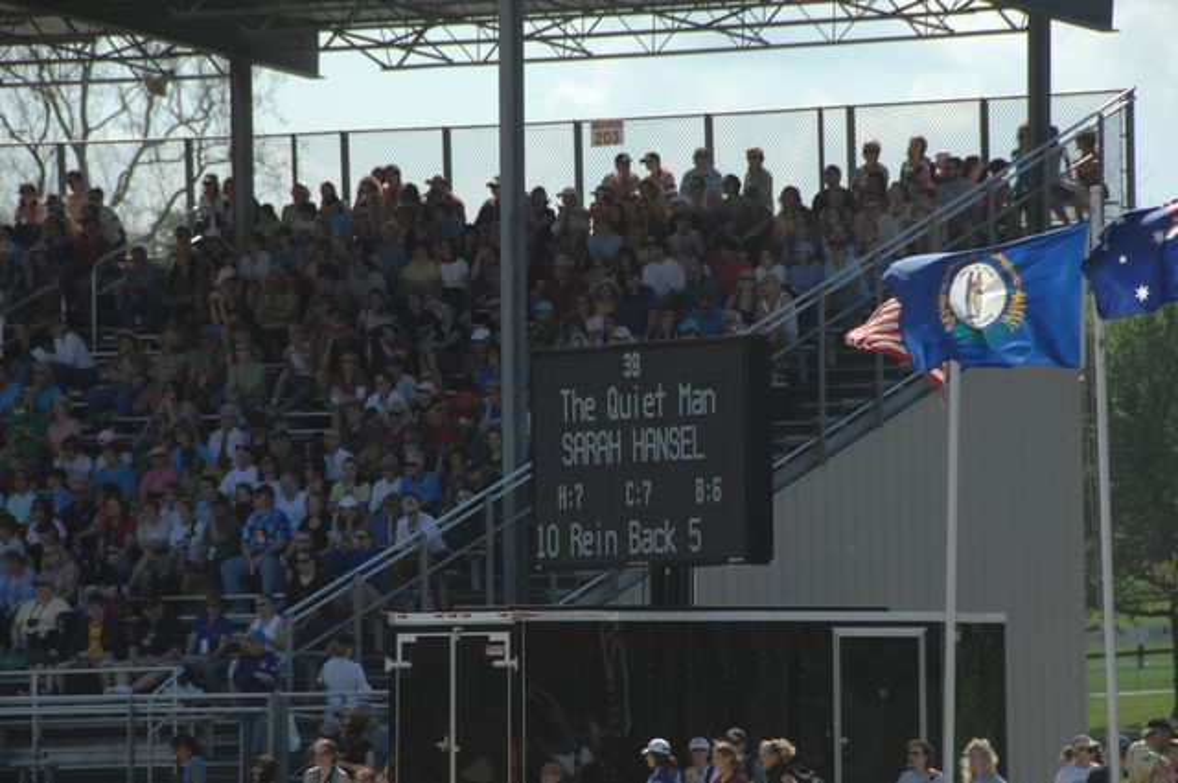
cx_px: 589
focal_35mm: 300
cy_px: 392
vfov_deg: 4.6
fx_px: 9804
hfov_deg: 6.9
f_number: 9
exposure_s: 1/400
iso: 200
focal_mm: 200
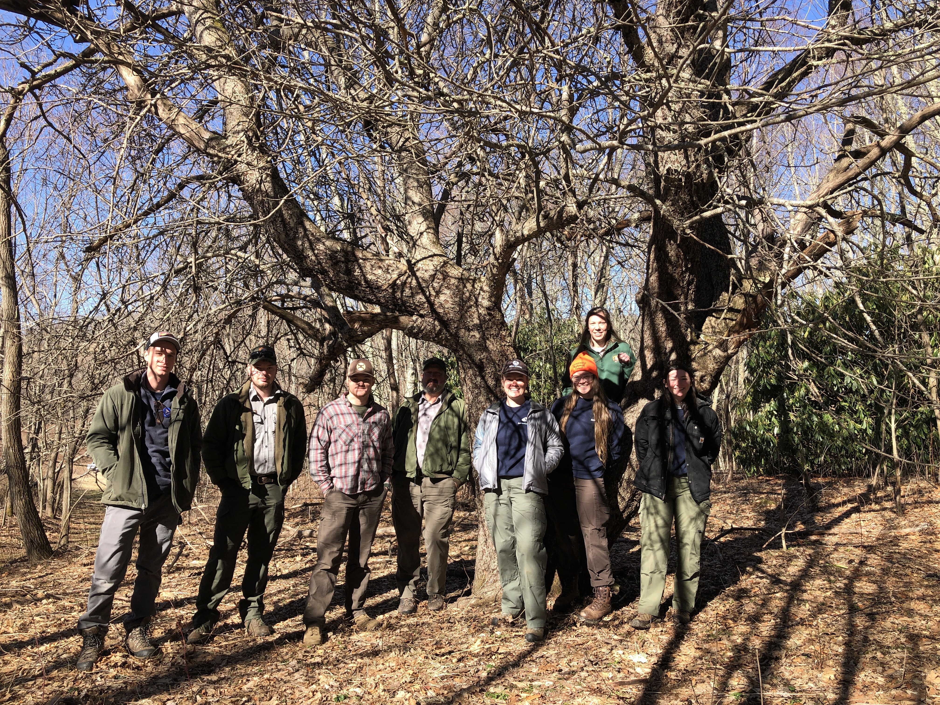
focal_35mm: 28
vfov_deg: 49.7
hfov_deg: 63.4
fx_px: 760
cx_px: 470
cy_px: 352
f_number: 1.8
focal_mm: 4
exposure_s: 1/648
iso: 20
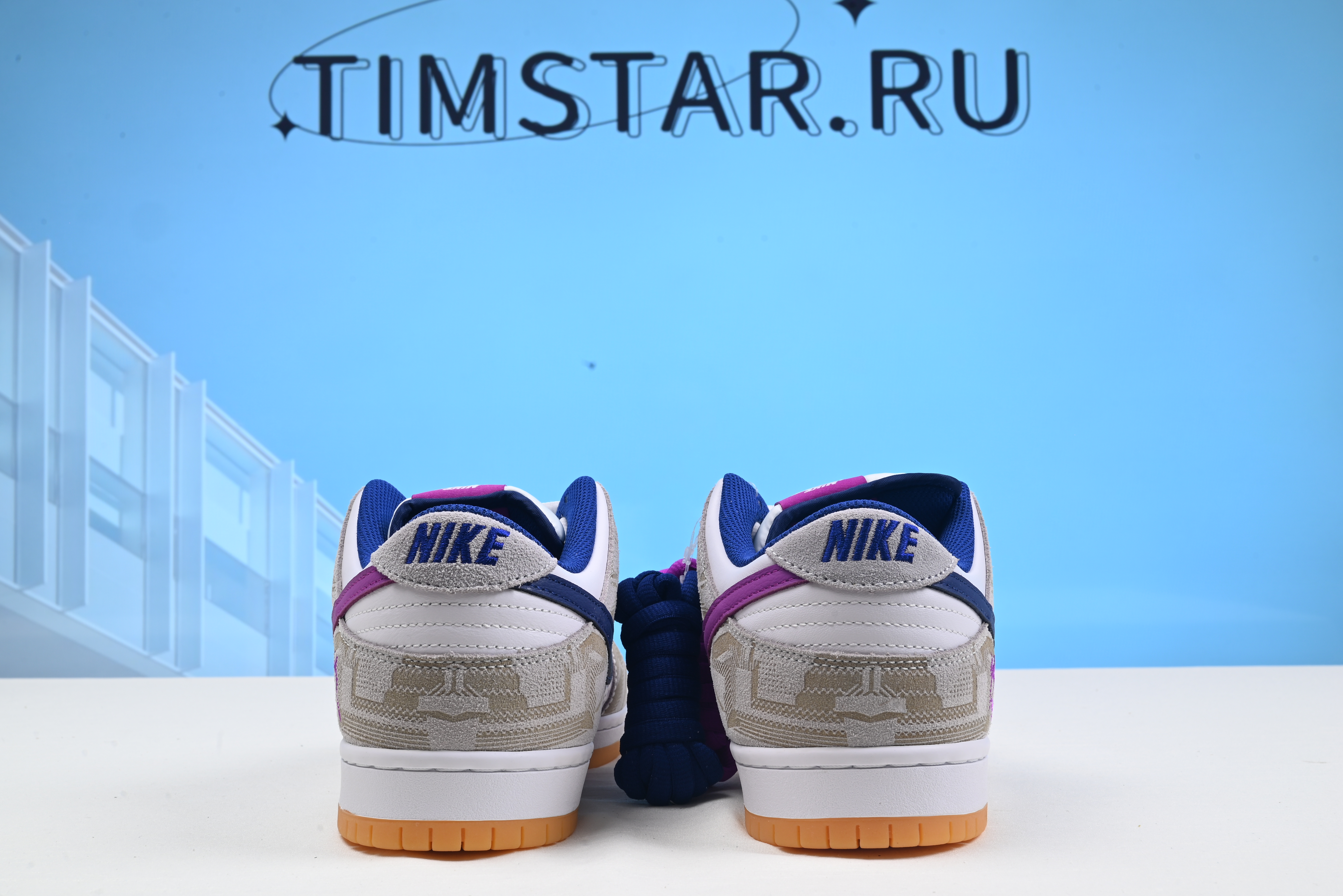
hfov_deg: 48.4
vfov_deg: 33.4
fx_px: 1493
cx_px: 672
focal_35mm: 40
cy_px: 448
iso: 100
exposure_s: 1/2.5
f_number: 16
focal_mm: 40
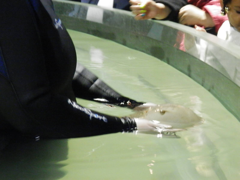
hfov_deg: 24.4
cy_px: 90
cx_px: 120
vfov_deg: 18.4
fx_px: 555
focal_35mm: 80
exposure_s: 1/15
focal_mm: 14.4
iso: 800
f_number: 4.6
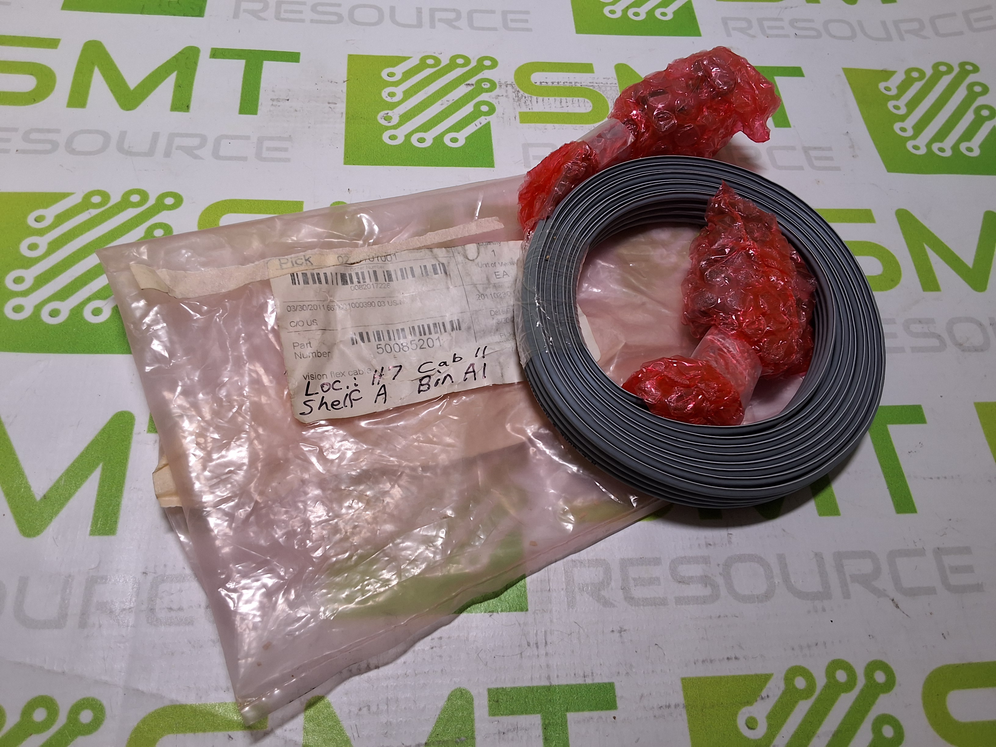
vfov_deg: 49.7
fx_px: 806
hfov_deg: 63.4
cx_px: 498
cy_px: 374
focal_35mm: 28
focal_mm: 2.91
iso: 50
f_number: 1.9
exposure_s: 1/120
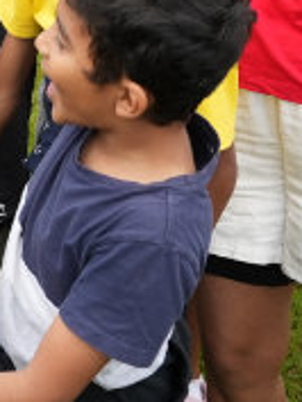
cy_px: -19
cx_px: -241
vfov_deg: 14.5
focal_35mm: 133
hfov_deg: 10.5
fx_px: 1545
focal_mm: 24
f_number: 4
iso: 400
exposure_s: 1/800
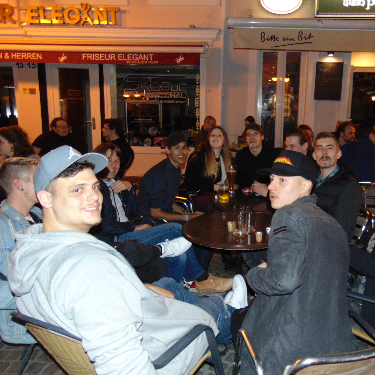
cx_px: 236
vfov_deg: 54.0
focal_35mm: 30
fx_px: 368
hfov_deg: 53.4
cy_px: 189
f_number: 3
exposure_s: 1/8
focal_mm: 4.5
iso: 200
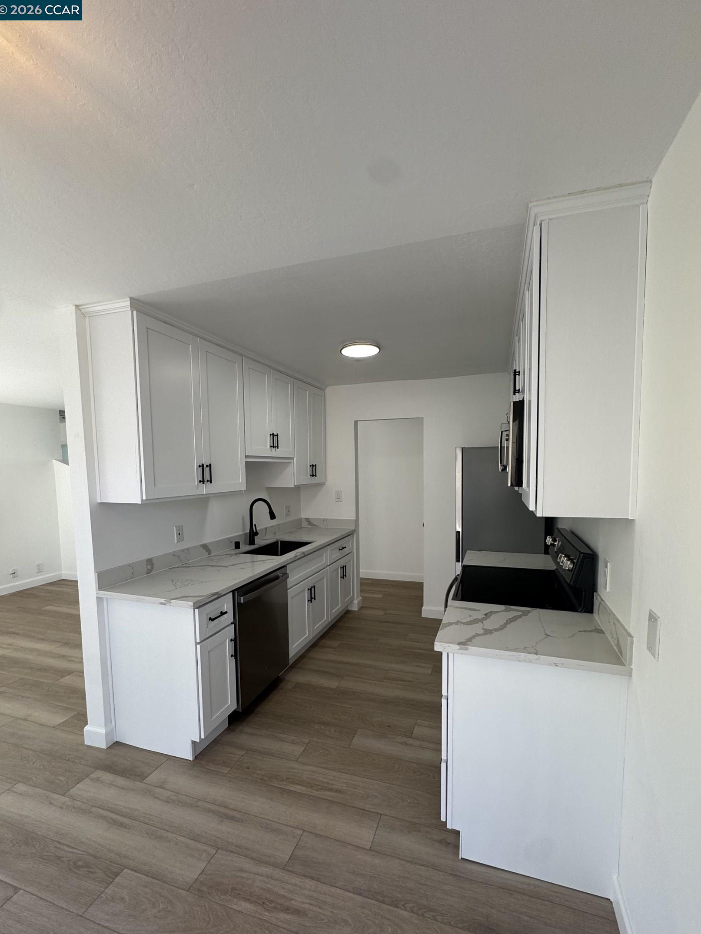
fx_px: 405
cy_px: 499
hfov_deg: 81.7
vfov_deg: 98.0
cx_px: 371
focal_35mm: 15
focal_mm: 2.22
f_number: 2.2
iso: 64
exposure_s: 1/120
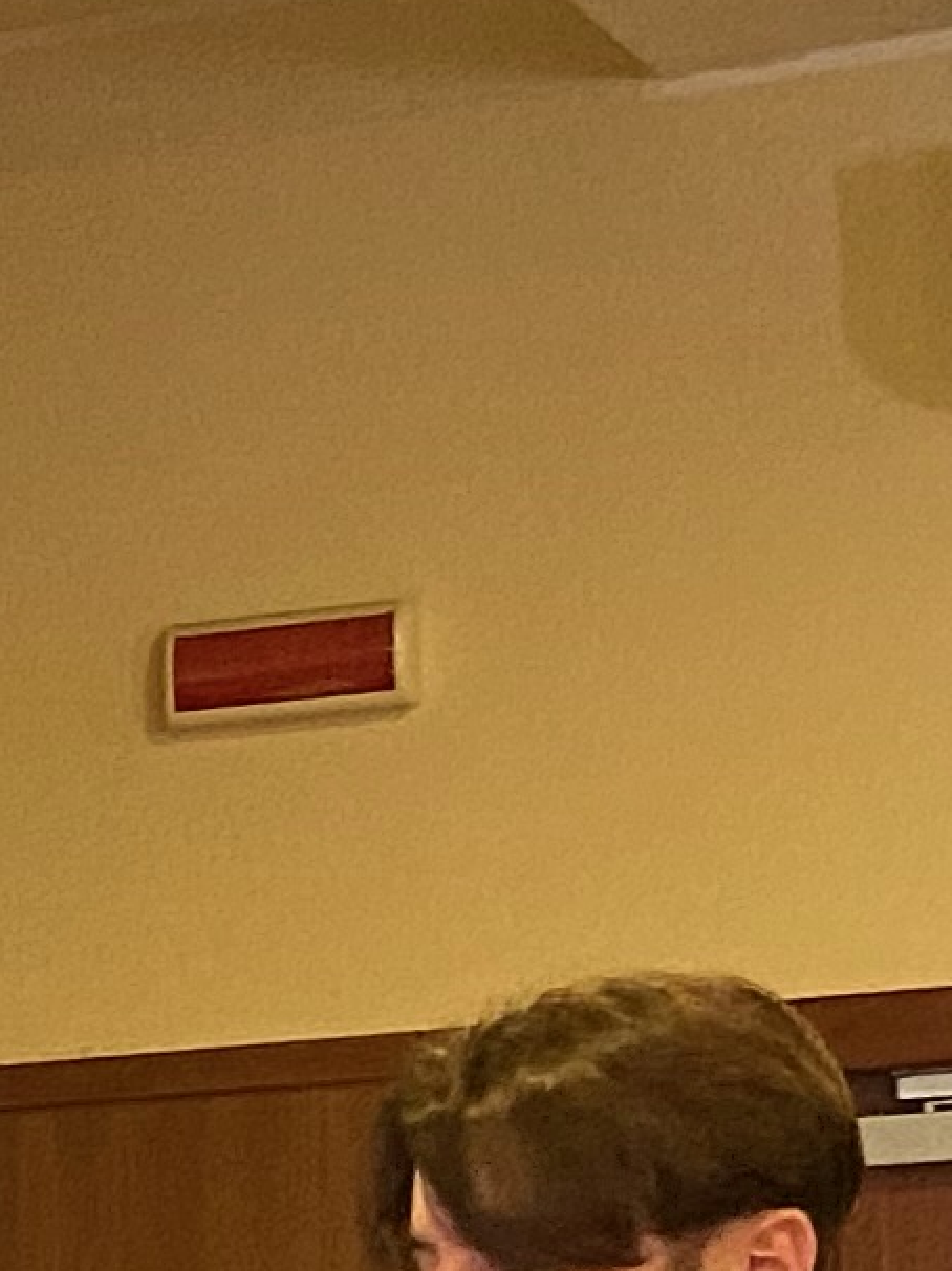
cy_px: 1900
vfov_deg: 11.0
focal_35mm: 173
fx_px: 6348
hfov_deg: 7.2
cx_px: -2302
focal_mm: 4.25
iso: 200
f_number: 1.8
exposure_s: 1/50
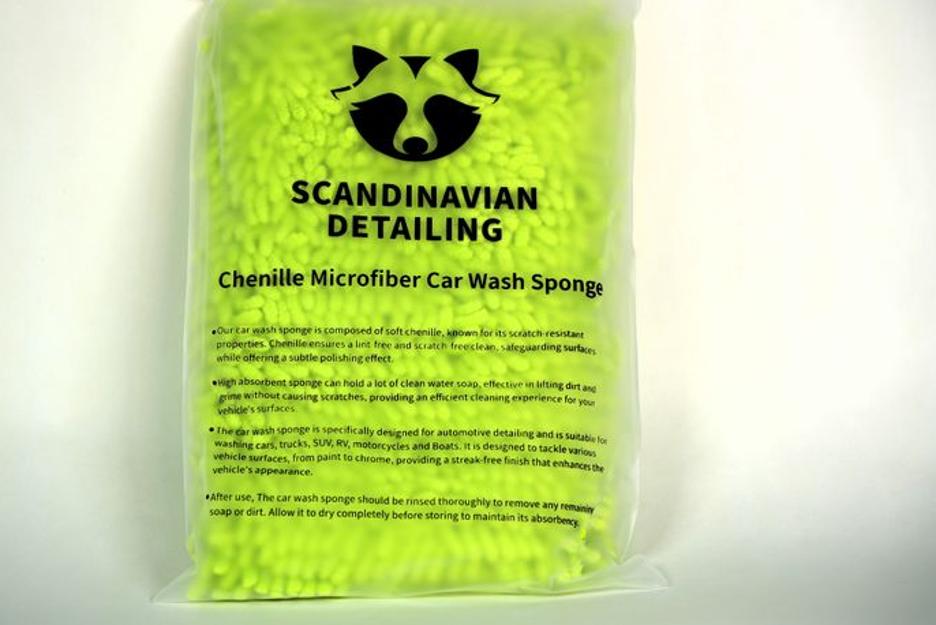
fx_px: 2391
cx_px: 407
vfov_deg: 14.9
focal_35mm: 92
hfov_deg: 22.1
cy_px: 263
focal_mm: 78.8
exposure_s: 1/160
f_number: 4
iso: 100
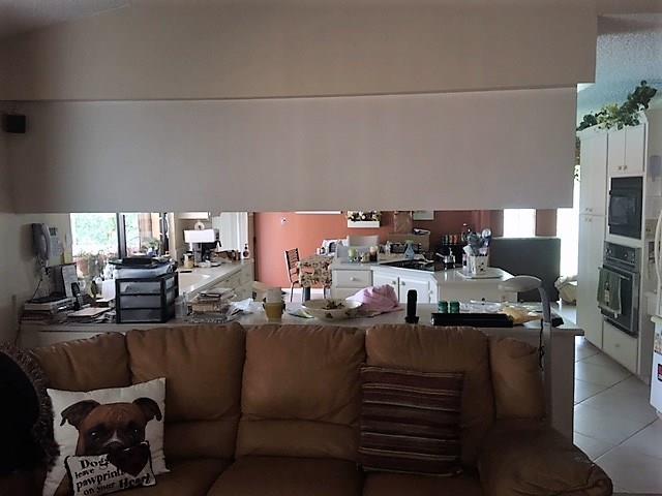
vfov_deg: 48.2
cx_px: 331
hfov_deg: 61.7
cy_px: 248
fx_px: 555
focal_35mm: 29
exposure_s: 1/30
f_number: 2.2
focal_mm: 4.15
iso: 64
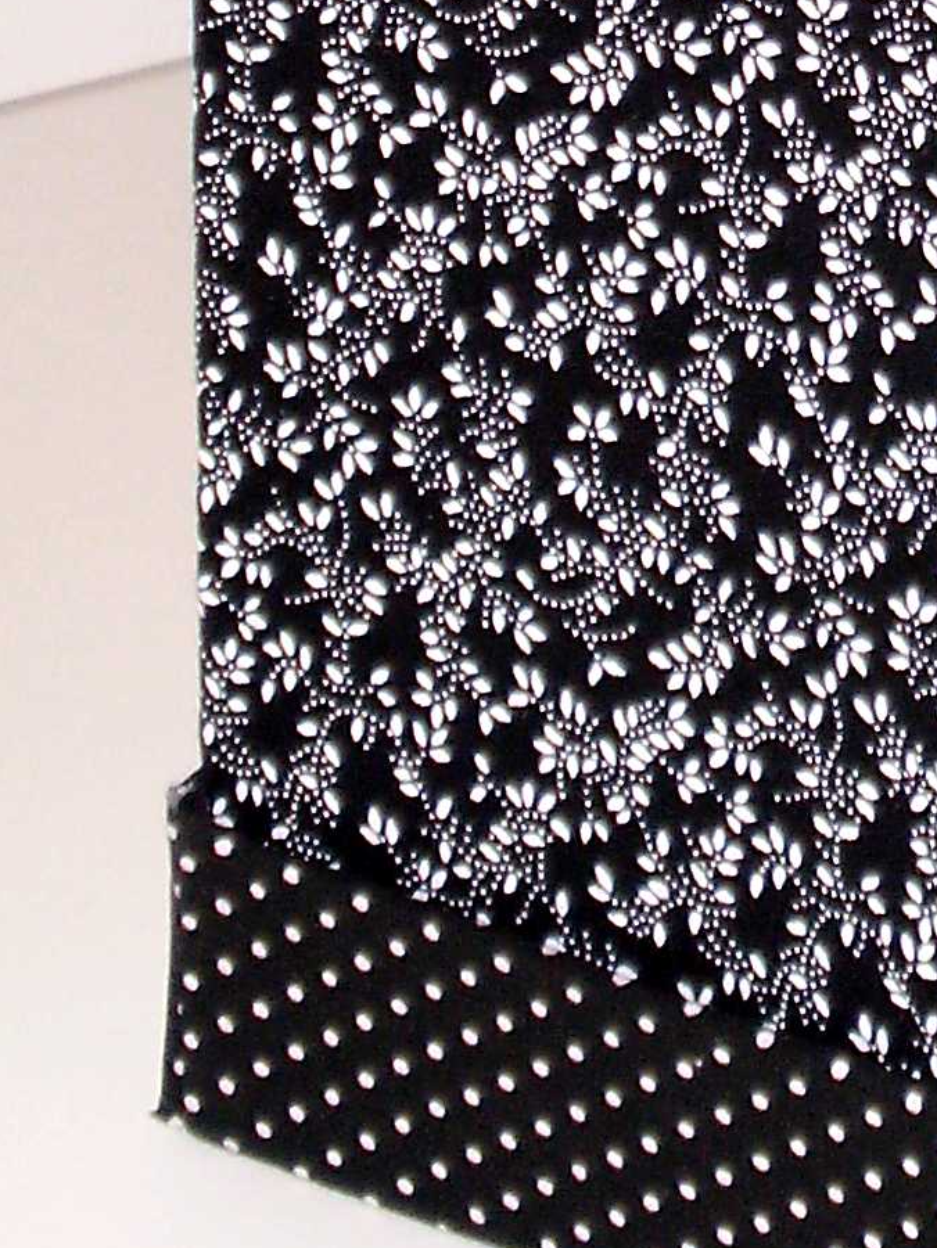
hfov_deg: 7.6
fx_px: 6928
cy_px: -749
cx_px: 1404
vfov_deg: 9.9
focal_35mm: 192
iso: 125
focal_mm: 9.3
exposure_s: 1/40
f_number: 3.9
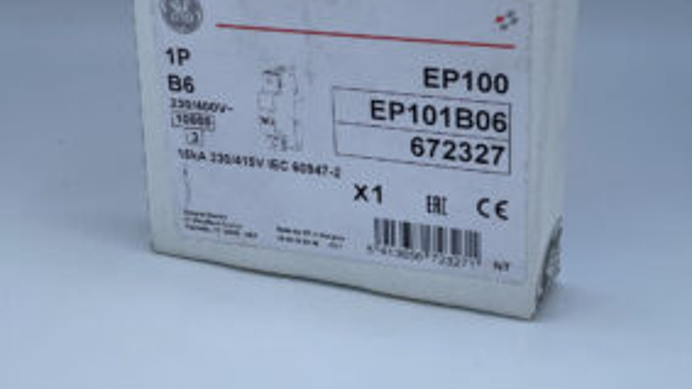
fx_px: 734
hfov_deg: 50.5
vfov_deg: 29.2
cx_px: 347
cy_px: 93
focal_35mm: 40
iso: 50
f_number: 1.6
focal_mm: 4.2
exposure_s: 1/2959
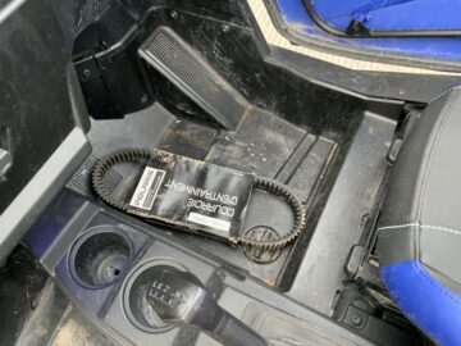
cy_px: 173
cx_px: 230
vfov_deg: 48.2
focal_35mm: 29
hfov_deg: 61.7
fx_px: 386
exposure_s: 1/60
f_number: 1.8
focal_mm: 3
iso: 160
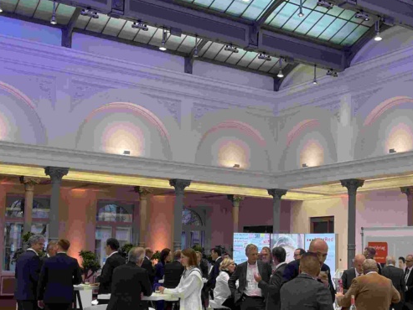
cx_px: 293
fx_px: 644
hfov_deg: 35.0
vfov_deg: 26.9
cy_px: 203
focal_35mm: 54
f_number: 1.6
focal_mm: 4.2
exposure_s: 1/100
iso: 64
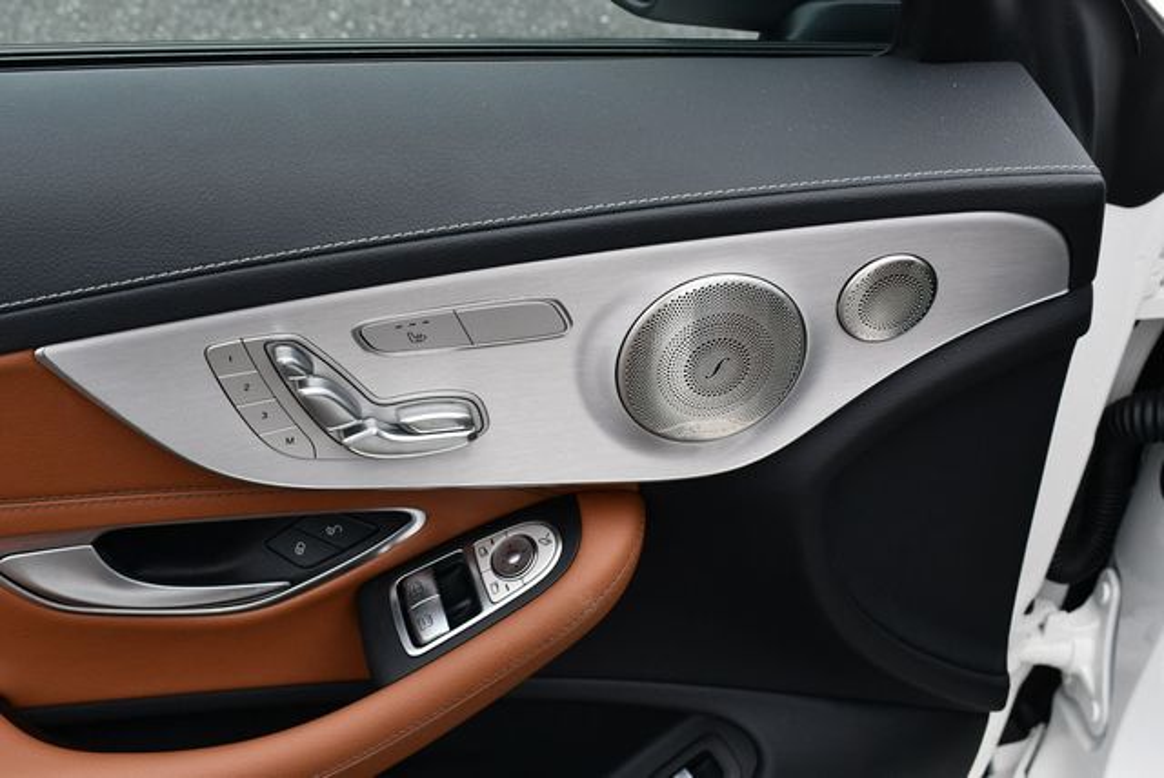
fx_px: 1553
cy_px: 389
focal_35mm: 48
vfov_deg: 28.1
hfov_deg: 41.1
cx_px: 582
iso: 320
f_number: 5.6
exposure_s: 1/250
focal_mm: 24
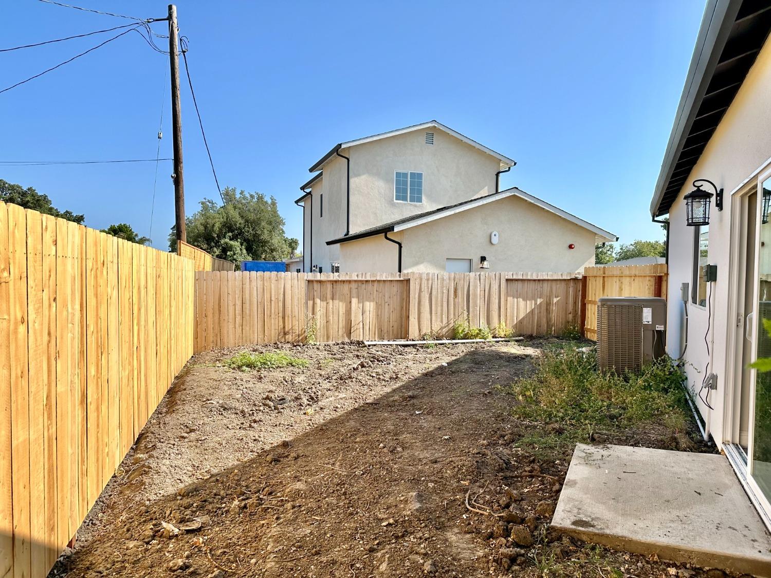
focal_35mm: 24
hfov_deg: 71.6
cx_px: 386
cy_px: 289
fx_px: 535
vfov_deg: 56.8
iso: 80
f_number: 1.78
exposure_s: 1/4545
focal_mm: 6.86
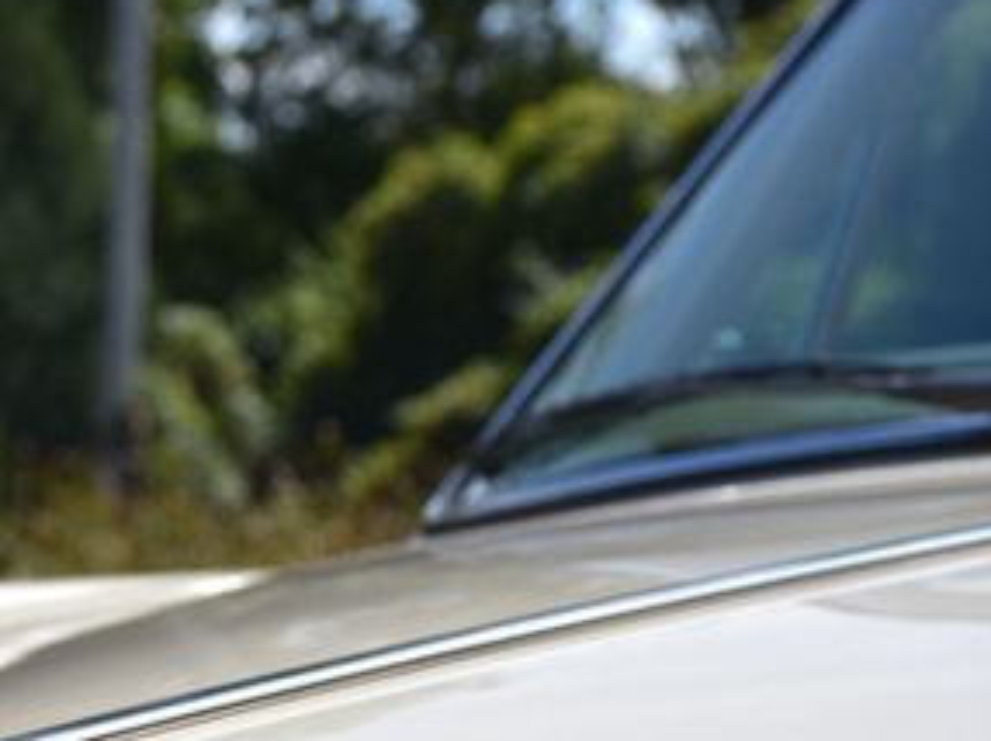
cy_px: 609
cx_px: -111
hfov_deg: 11.6
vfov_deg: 8.8
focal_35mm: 168
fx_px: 4806
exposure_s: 1/500
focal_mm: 52
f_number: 8
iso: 125
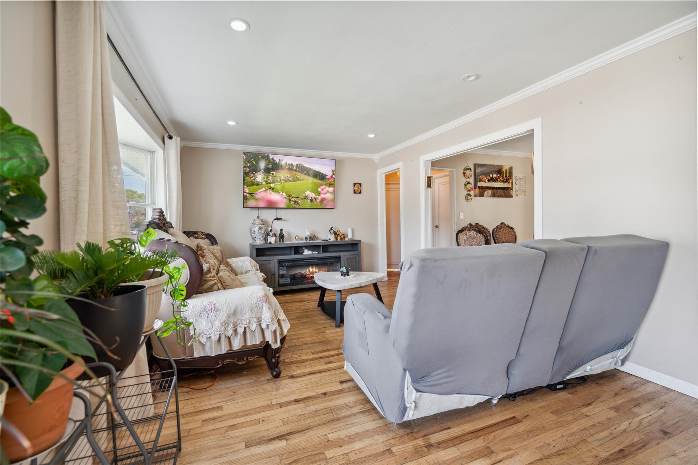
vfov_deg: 73.7
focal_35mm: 16
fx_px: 310
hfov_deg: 96.7
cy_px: 232
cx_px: 349
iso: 500
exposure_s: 1/80
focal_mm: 16
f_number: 5.6
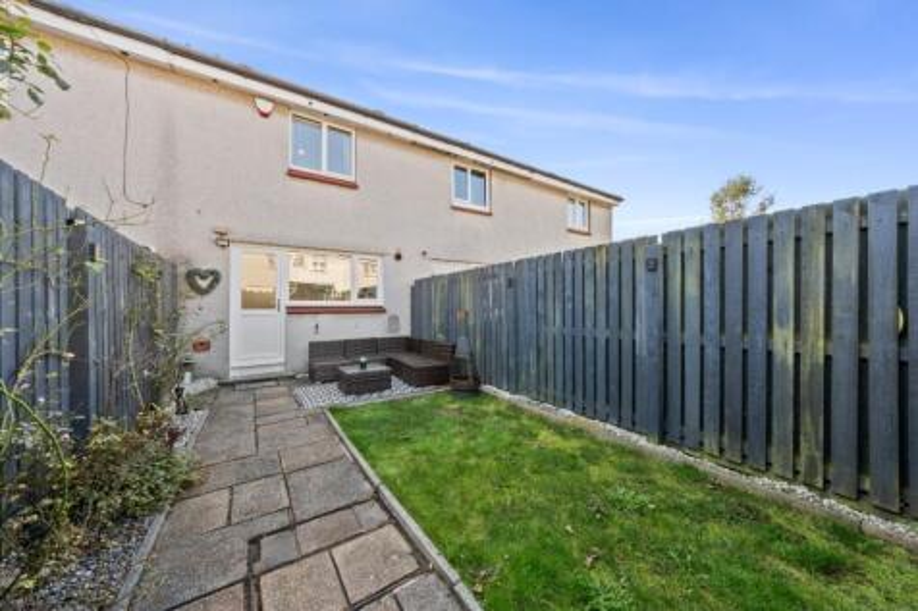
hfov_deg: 112.6
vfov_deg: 90.0
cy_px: 306
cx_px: 459
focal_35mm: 12
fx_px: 306
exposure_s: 1/15
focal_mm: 12
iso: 640
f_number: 20
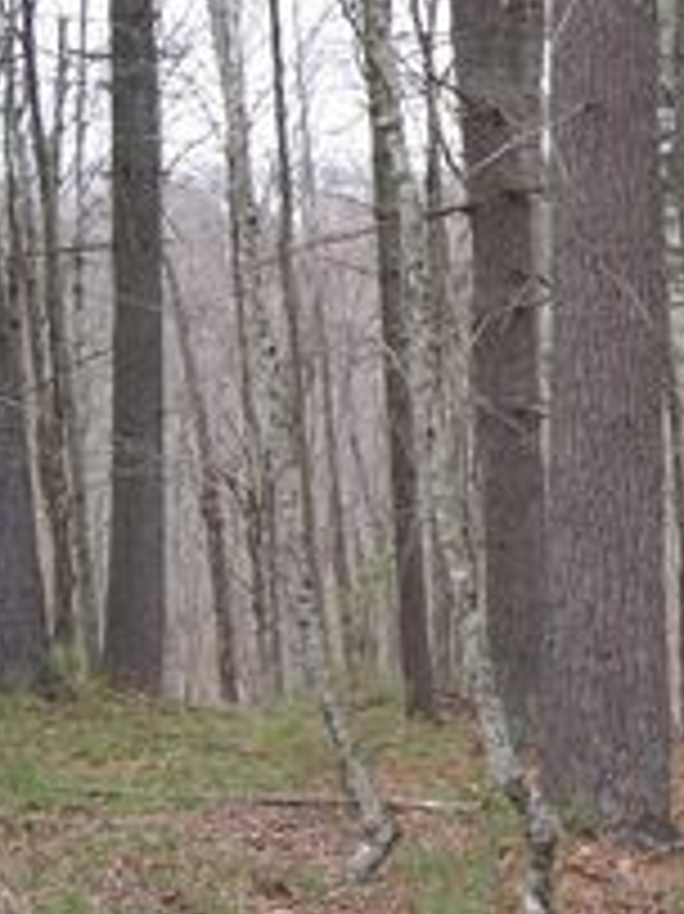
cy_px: 486
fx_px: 1688
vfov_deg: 30.3
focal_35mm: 64
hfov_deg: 21.0
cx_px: 873
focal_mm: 18
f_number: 5
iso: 100
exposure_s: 1/40
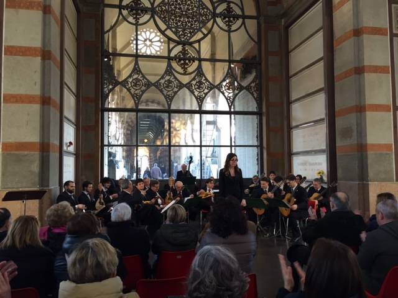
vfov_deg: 48.2
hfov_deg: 61.7
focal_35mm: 29
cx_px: 199
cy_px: 149
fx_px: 333
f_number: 2.2
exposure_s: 1/30
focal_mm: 4.15
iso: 80
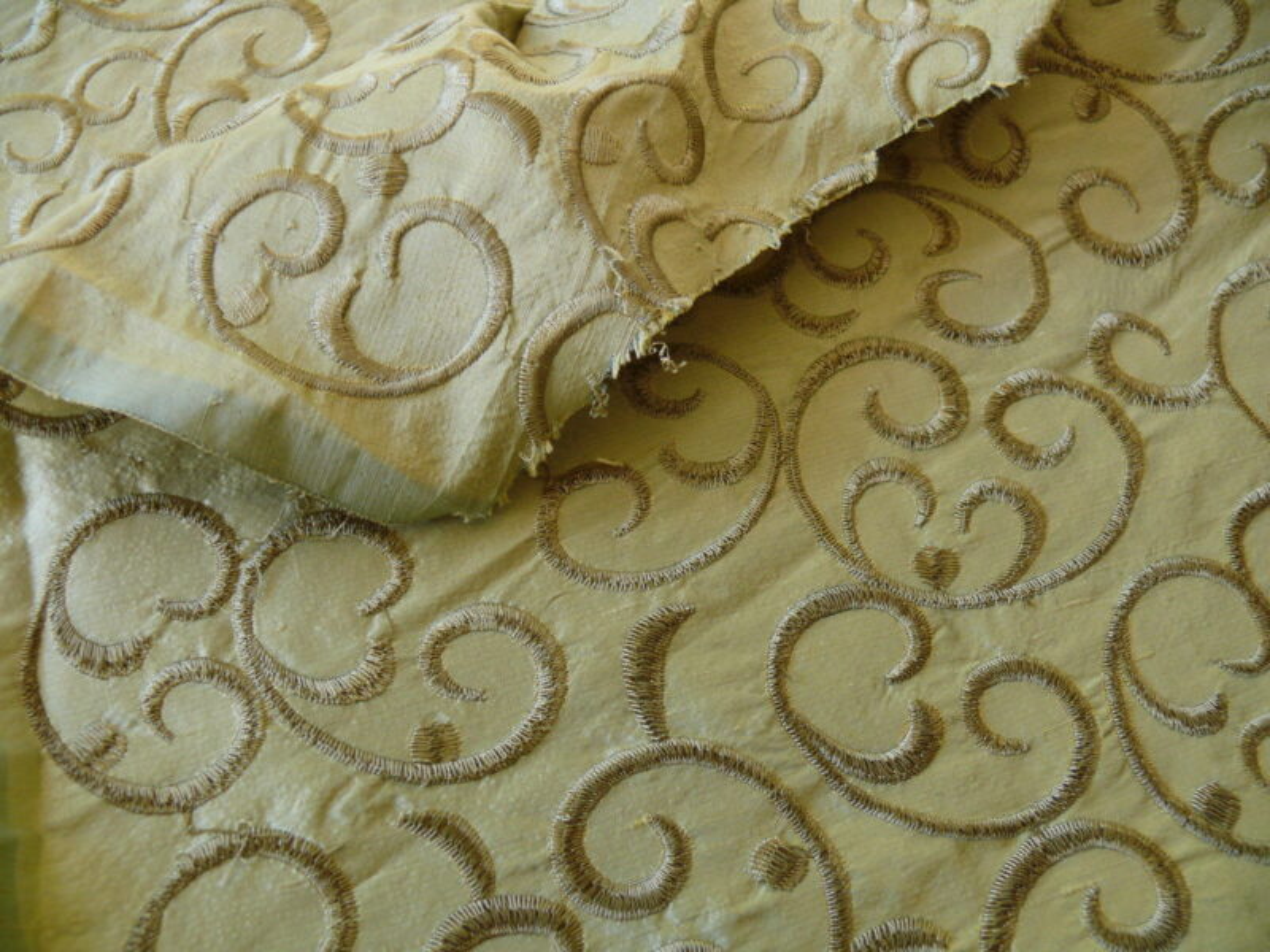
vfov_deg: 40.7
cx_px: 635
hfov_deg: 52.6
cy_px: 476
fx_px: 1284
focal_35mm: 35
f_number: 2.8
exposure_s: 1/50
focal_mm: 7.4
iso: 100
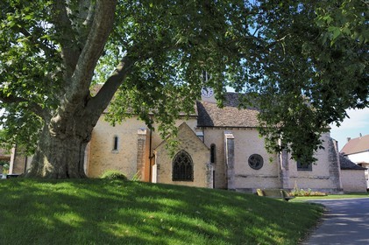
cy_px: 122
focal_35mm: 28
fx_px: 287
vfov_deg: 46.3
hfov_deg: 65.5
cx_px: 184
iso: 200
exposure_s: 1/100
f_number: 8
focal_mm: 28
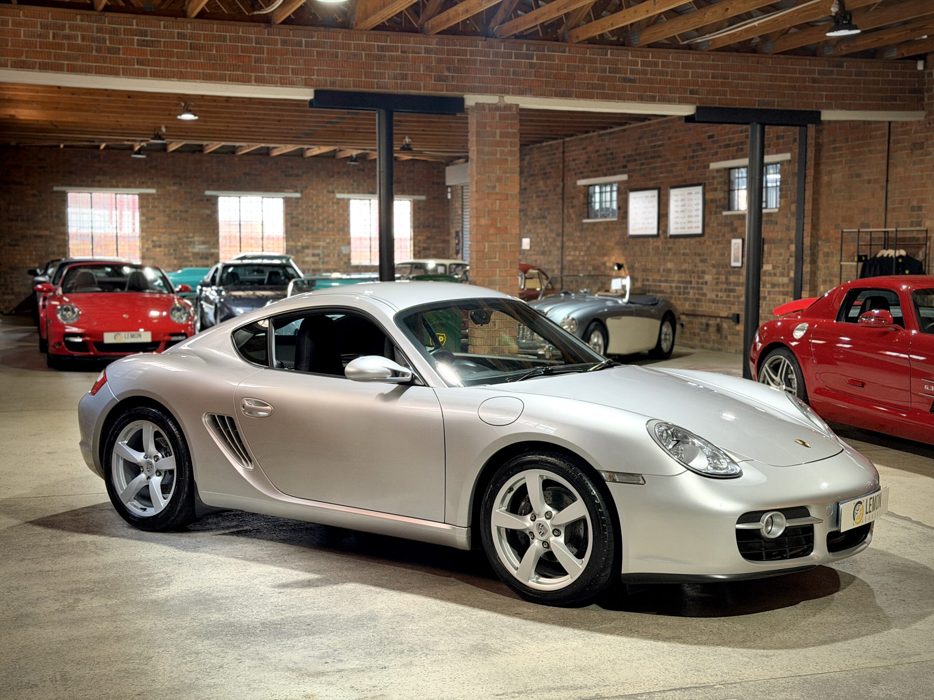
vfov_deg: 30.3
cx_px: 467
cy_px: 350
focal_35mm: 48
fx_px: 1295
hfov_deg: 39.7
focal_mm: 6.76
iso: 250
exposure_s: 1/50
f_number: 1.78
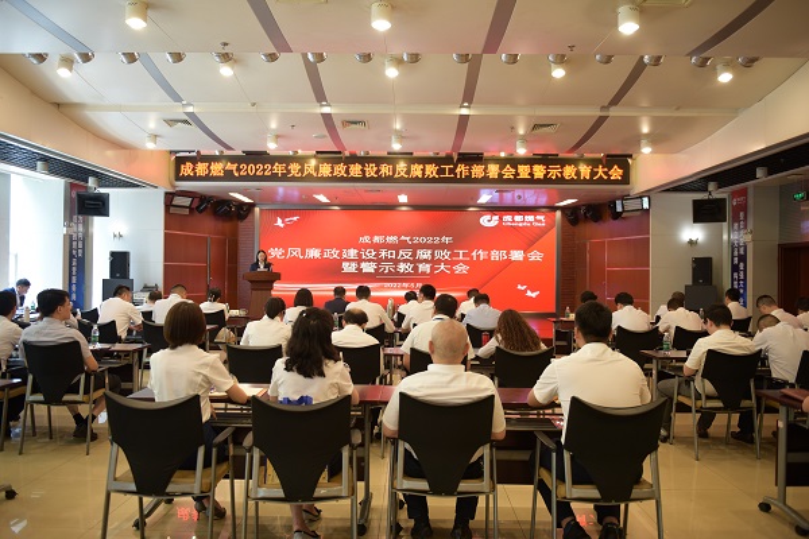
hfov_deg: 65.5
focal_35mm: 28
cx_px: 404
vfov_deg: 46.4
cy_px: 270
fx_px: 629
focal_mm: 28
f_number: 2.8
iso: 400
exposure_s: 1/50
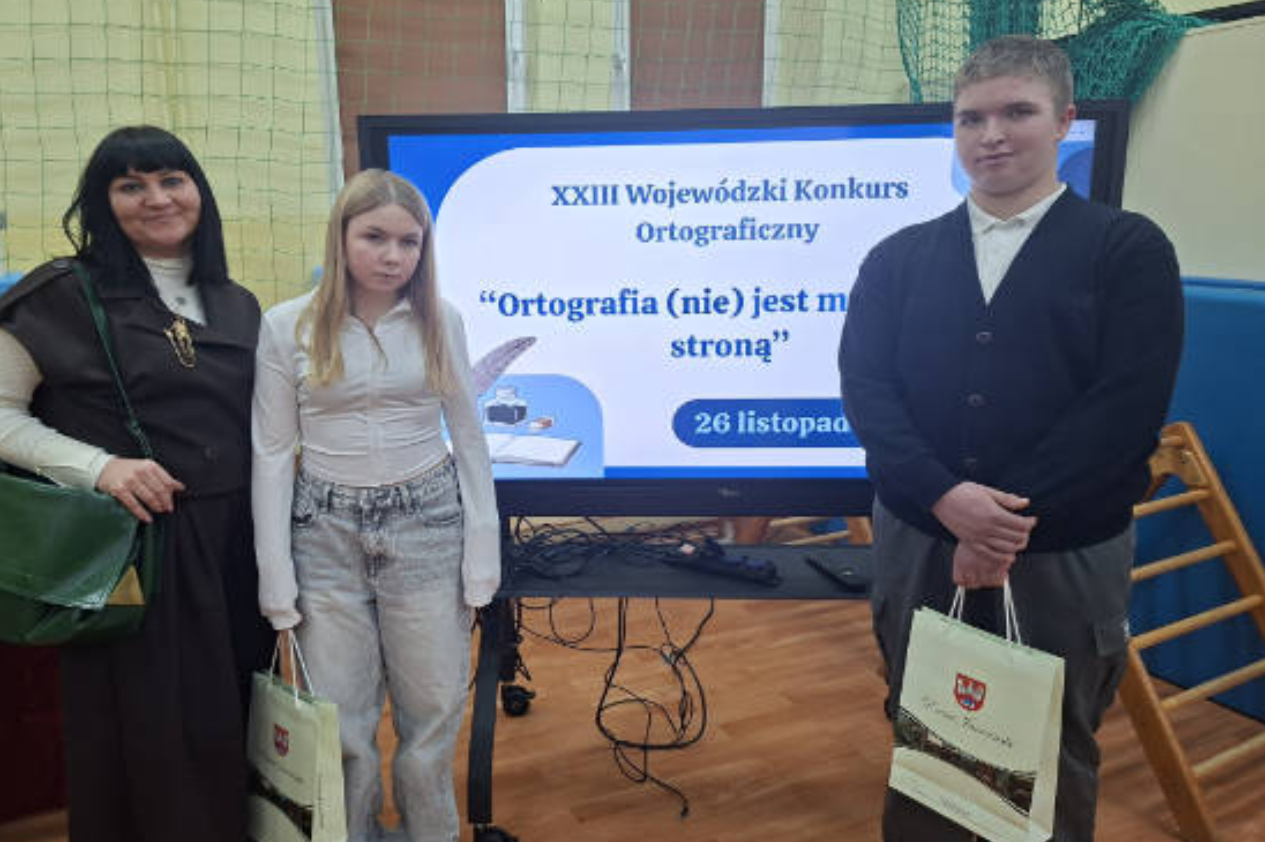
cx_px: 632
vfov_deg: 53.0
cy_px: 385
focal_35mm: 24
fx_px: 843
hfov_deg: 73.8
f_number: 1.8
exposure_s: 1/100
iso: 250
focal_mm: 5.5
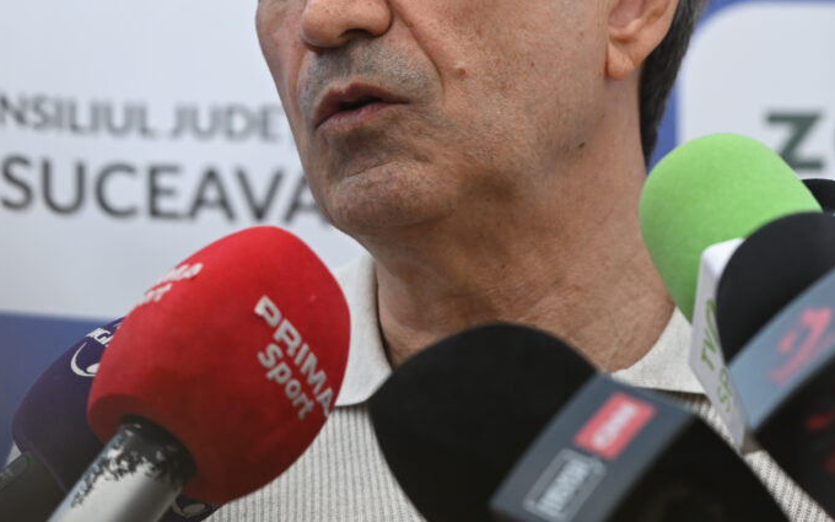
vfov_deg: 4.0
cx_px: 413
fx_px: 7396
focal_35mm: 325
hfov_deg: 6.5
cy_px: 34
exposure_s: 1/2500
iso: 800
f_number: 4.5
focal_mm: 155
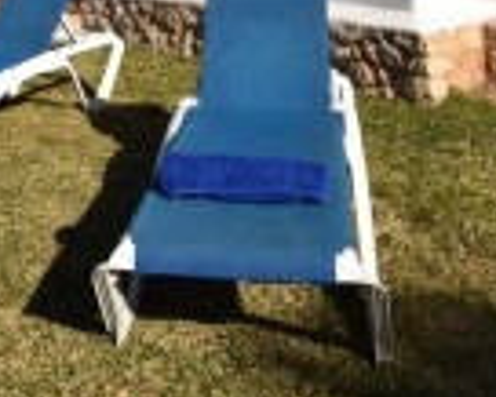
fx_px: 779
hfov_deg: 35.0
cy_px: -213
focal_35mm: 53
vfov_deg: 22.8
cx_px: 168
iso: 100
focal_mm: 10
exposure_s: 1/200
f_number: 13
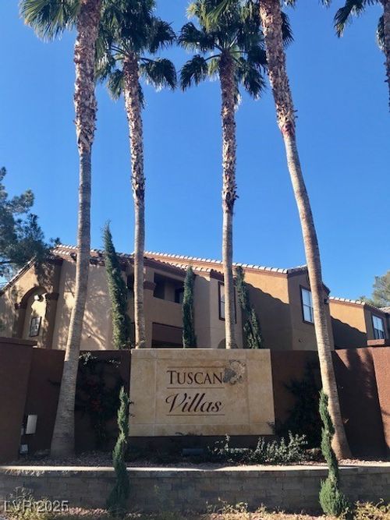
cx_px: 195
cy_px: 260
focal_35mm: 28
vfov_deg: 63.5
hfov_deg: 49.7
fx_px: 421
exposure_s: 1/1041
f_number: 1.8
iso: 20
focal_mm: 3.99
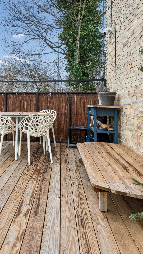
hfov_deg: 41.2
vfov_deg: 69.9
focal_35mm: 27
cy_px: 126
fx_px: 182
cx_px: 30
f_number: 13
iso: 1000
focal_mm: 17
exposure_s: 1/125
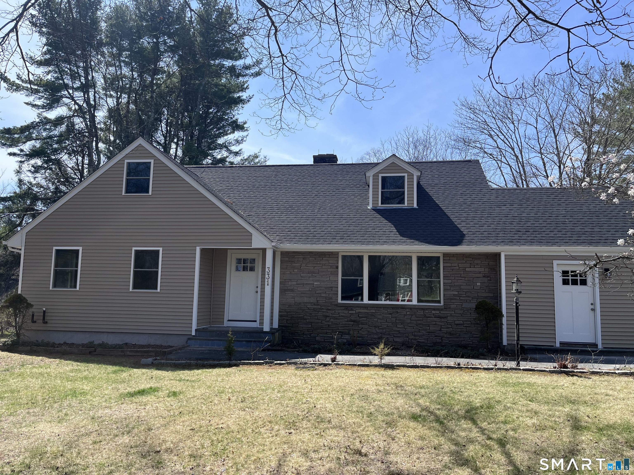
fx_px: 476
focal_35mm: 26
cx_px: 317
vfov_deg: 53.1
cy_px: 238
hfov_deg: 67.3
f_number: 1.6
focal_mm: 5.1
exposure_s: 1/2967
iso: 50
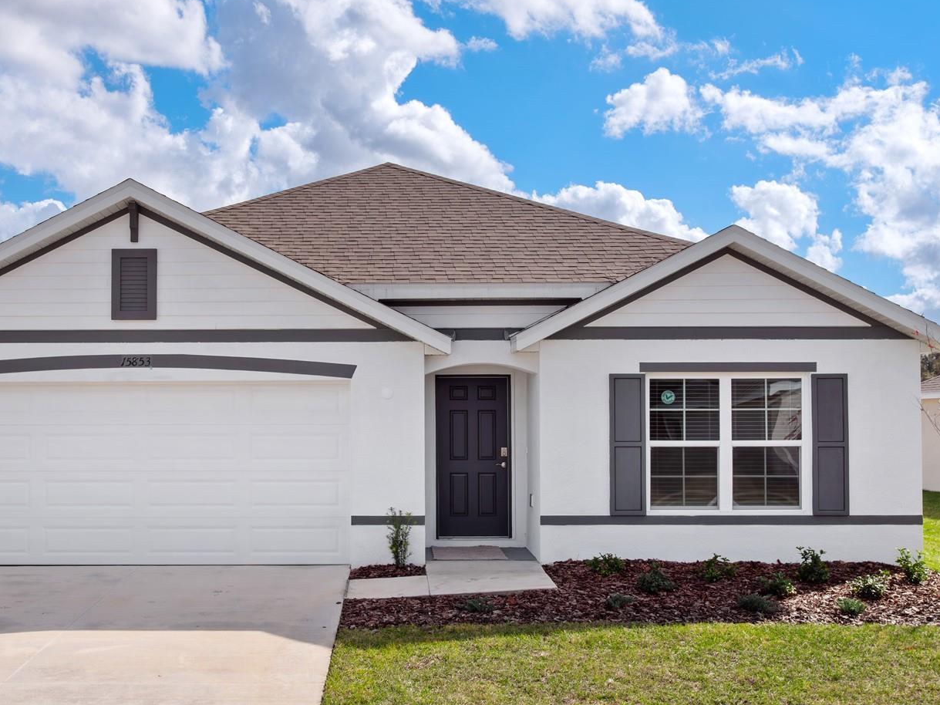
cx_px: 394
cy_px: 403
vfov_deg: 34.3
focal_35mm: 42
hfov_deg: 44.6
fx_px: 1140
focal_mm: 16
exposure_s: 1/640
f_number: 6.3
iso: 200
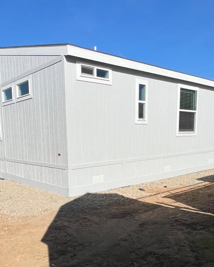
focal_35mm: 30
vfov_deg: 57.6
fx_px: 237
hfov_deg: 48.1
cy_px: 176
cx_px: 82
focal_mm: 1.57
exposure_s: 1/4065
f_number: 1.8
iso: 32
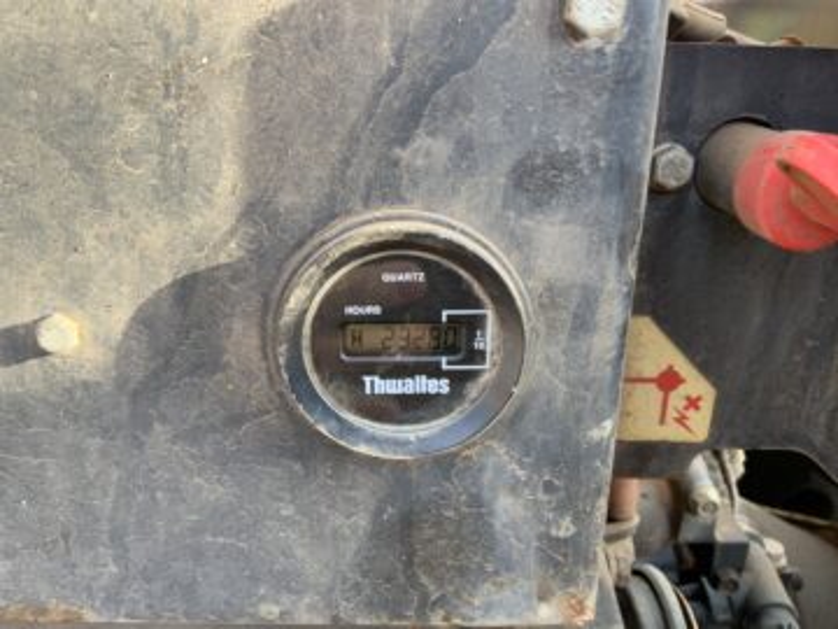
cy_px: 314
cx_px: 419
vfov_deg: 48.2
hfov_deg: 61.7
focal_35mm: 29
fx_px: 702
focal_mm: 3
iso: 32
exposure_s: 1/122
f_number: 1.8
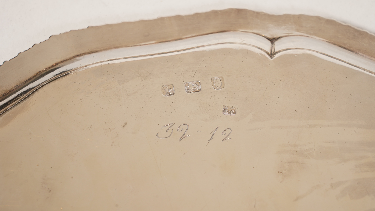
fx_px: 1104
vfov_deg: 10.9
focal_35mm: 111
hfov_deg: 19.3
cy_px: 99
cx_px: 187
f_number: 11
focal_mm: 105
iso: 500
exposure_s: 1/125
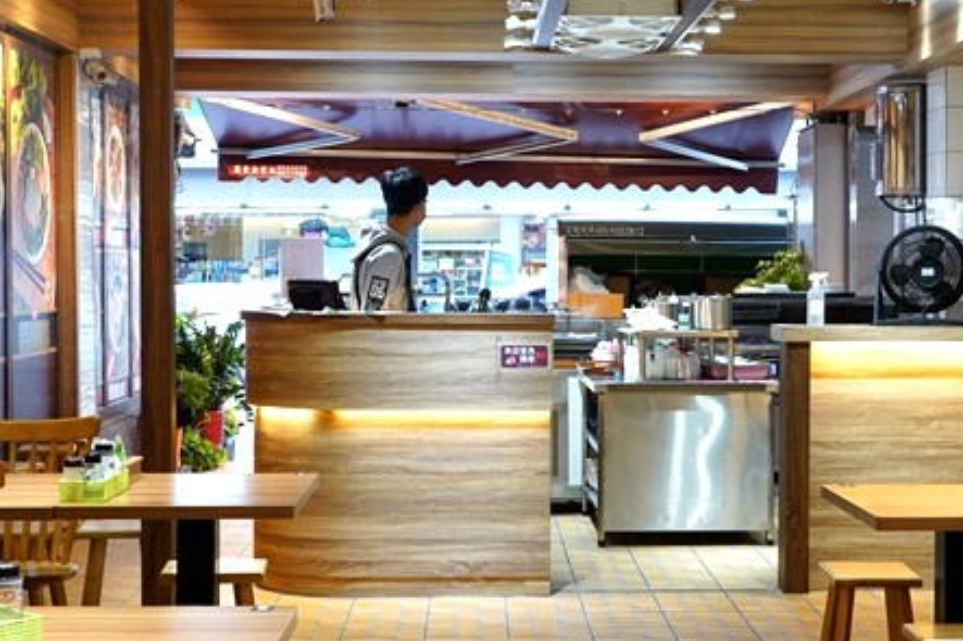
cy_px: 325
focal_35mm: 65
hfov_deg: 30.9
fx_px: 1738
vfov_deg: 20.9
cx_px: 574
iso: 1600
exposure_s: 1/40
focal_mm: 36
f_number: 8
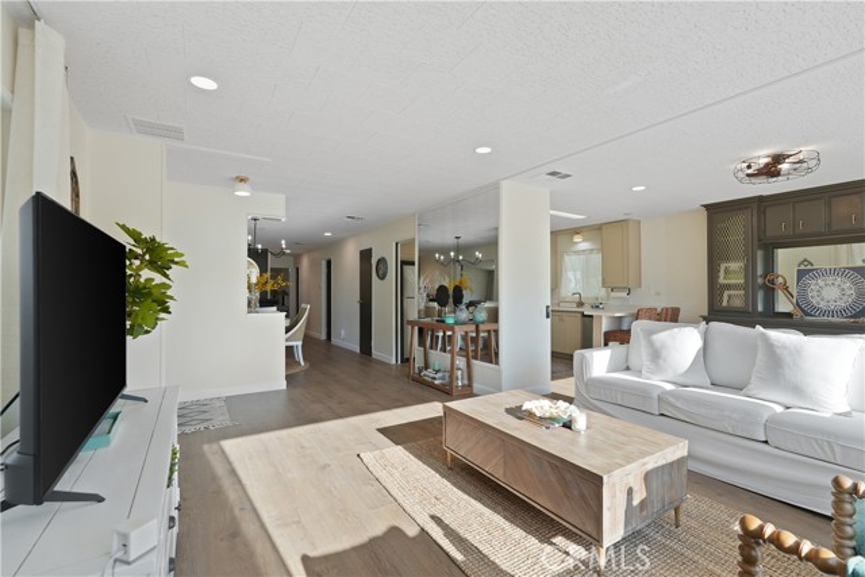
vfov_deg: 73.8
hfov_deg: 96.7
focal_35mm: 16
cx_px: 432
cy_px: 288
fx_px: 385
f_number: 5
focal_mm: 16
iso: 100
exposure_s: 1/25
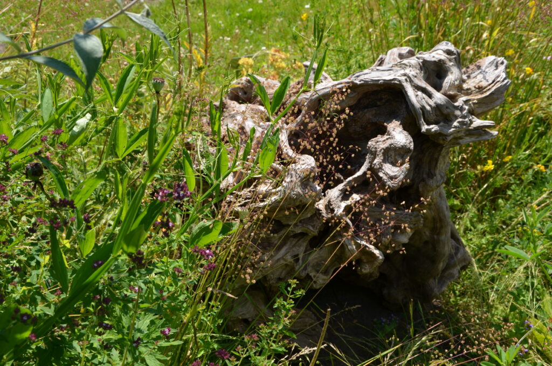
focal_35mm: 52
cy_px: 183
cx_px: 276
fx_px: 803
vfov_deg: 25.6
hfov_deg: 37.9
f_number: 8
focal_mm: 35
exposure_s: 1/160
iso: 100
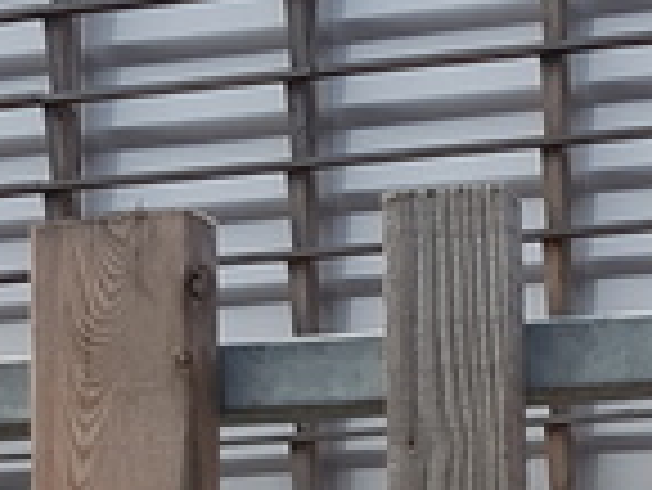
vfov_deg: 15.1
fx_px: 1715
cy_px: 724
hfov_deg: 20.9
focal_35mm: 91
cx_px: 625
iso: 50
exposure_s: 1/3032
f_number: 1.7
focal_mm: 4.2
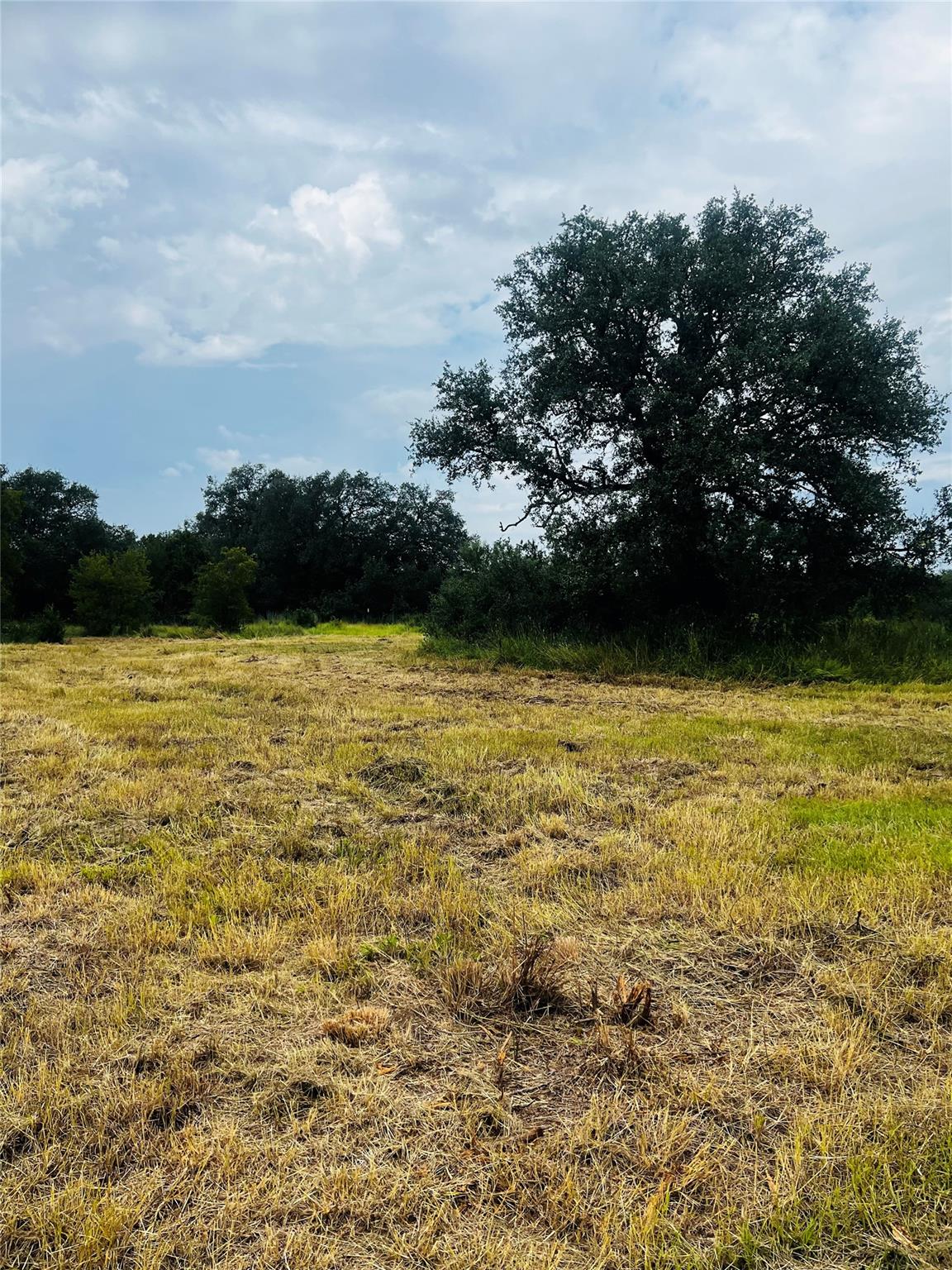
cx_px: 476
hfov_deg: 53.1
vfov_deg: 67.3
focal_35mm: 26
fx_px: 953
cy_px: 635
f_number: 1.5
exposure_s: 1/5587
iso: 50
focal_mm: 5.7
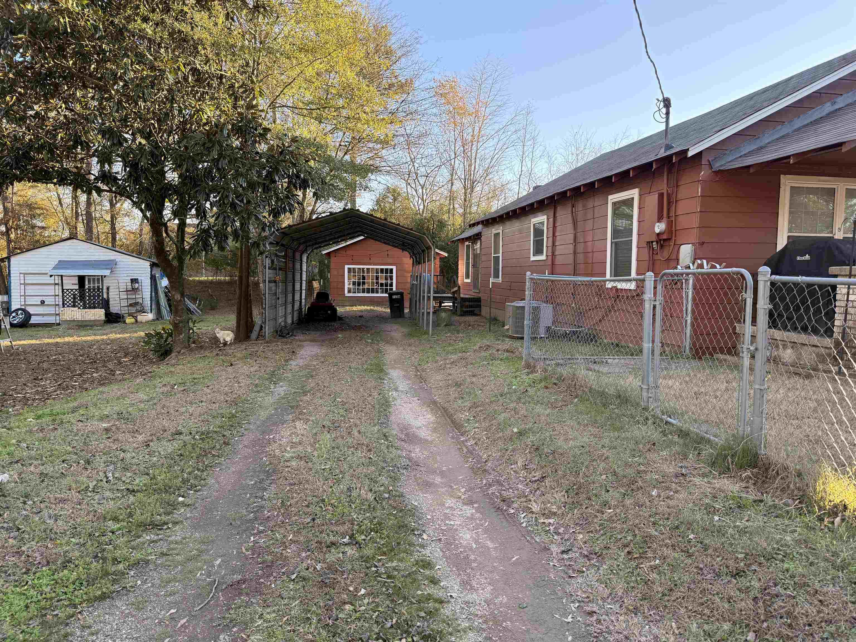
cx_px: 428
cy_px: 321
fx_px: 593
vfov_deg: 56.8
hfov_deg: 71.6
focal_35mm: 24
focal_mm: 6.76
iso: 100
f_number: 1.78
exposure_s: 1/293
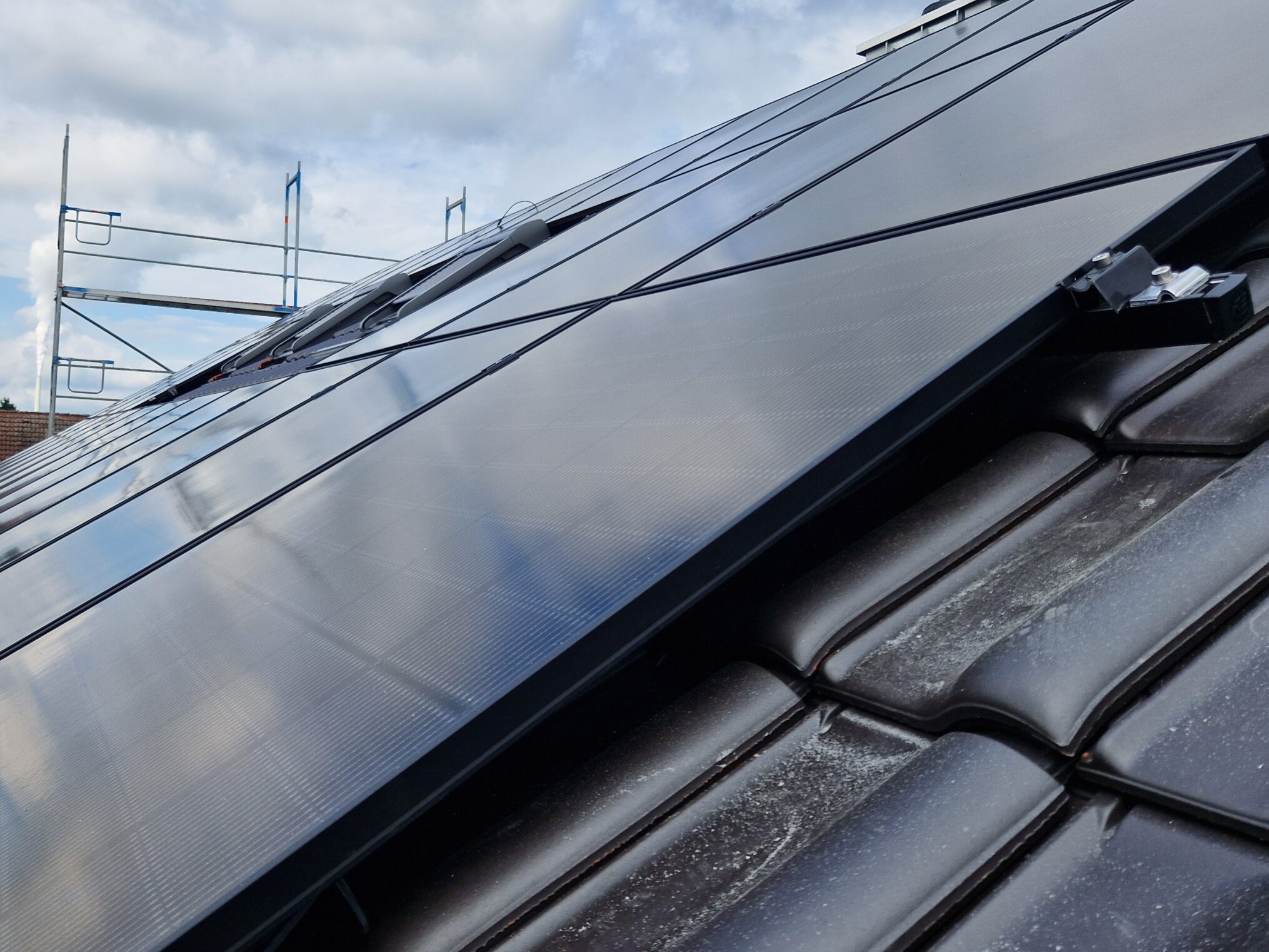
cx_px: 520
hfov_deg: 61.2
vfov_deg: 48.2
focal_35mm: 29
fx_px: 1063
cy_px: 428
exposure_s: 1/1880
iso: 50
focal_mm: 5.4
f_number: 1.8
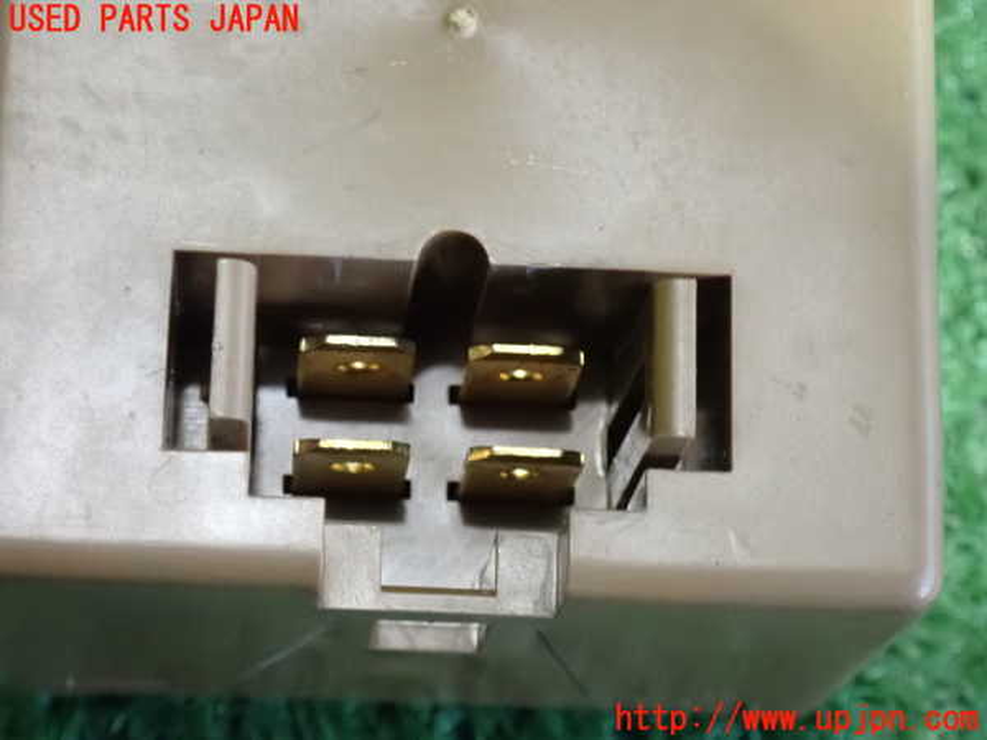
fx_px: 2851
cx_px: 494
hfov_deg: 19.6
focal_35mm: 100
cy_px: 370
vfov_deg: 14.8
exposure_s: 1/15
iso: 1600
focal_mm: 18
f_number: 4.9
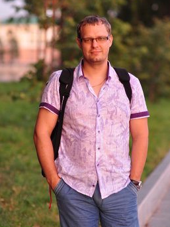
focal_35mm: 140
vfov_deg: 14.1
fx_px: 913
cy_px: 100
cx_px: 85
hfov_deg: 10.6
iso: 640
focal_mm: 85
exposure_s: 1/60
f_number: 2
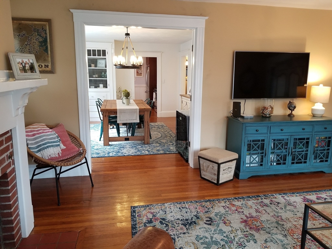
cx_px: 166
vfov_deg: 53.1
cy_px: 124
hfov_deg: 67.3
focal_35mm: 26
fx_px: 249
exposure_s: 1/30
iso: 200
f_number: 1.7
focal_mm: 4.25
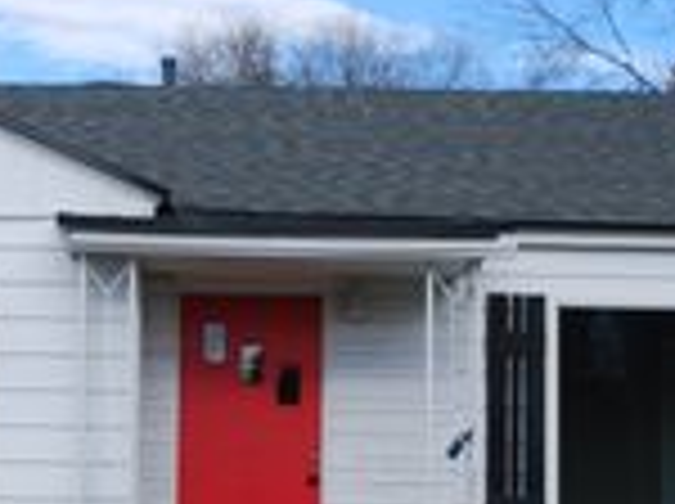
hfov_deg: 18.5
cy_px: 328
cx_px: 202
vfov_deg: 13.9
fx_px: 2064
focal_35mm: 106
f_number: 7.1
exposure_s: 1/200
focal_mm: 22
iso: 100
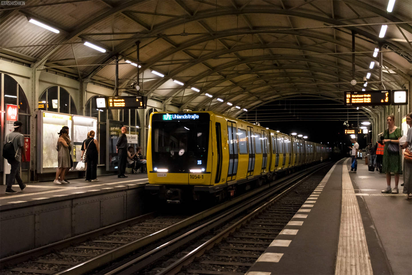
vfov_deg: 36.9
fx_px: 412
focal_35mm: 36
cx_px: 206
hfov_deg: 53.1
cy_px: 138
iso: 1600
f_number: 3.8
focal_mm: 24
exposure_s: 1/160
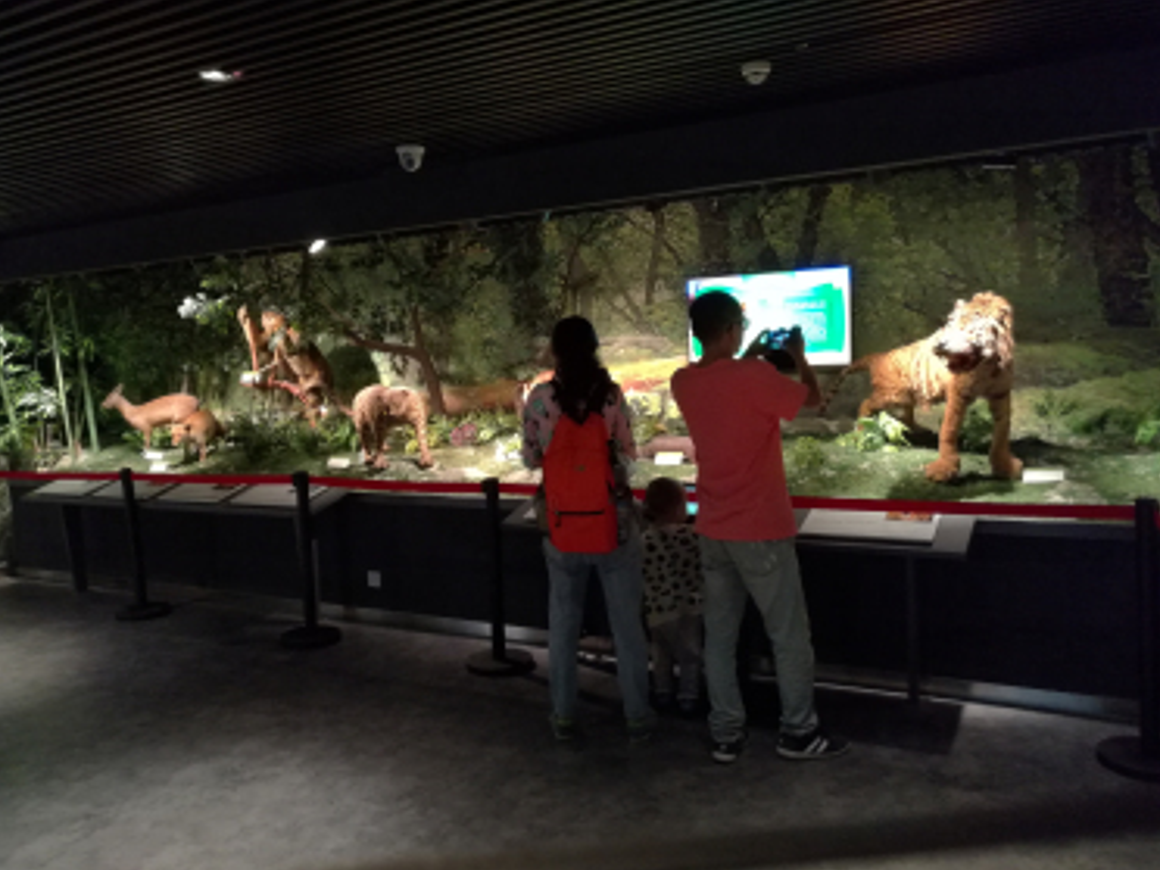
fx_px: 972
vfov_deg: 48.2
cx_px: 546
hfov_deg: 61.6
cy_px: 418
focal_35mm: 29
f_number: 2
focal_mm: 4.04
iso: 500
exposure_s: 1/20
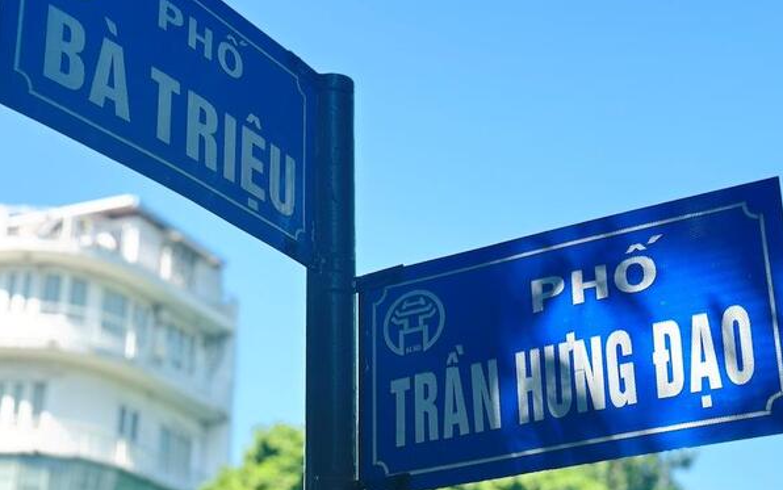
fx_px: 1494
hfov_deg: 29.4
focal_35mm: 70
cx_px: 409
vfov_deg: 18.6
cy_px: 246
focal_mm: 6.86
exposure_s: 1/2203
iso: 80
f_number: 1.78
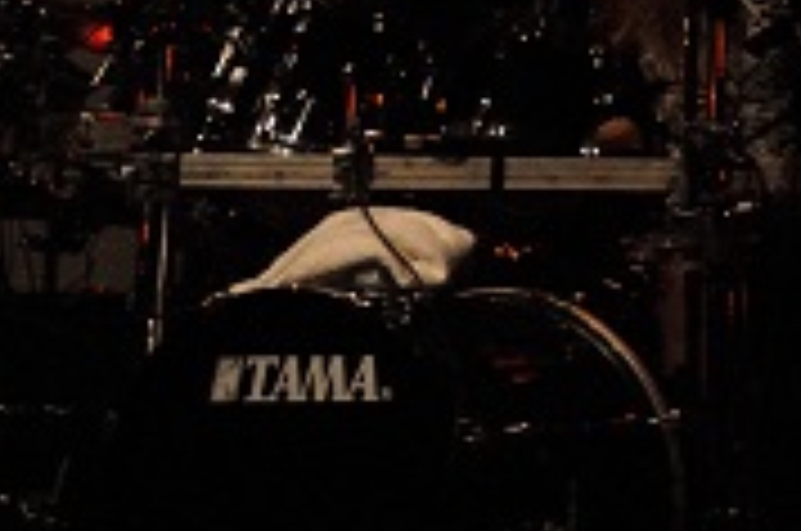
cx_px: 756
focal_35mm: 157
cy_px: 88
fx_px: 3487
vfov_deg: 8.7
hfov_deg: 13.0
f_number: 4.5
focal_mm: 38
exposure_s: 1/60
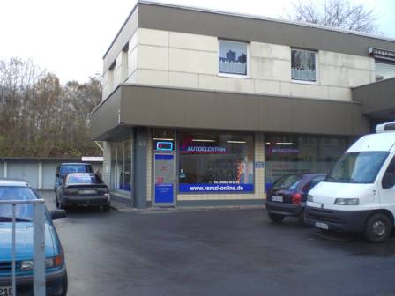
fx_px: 434
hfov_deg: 49.0
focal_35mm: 38
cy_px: 148
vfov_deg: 37.7
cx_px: 198
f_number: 3.1
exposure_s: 1/125
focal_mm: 6.3
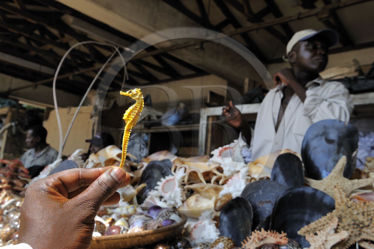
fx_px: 353
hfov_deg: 55.8
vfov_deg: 38.9
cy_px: 124
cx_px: 187
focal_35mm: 34
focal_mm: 34
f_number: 11
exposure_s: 1/160
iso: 400
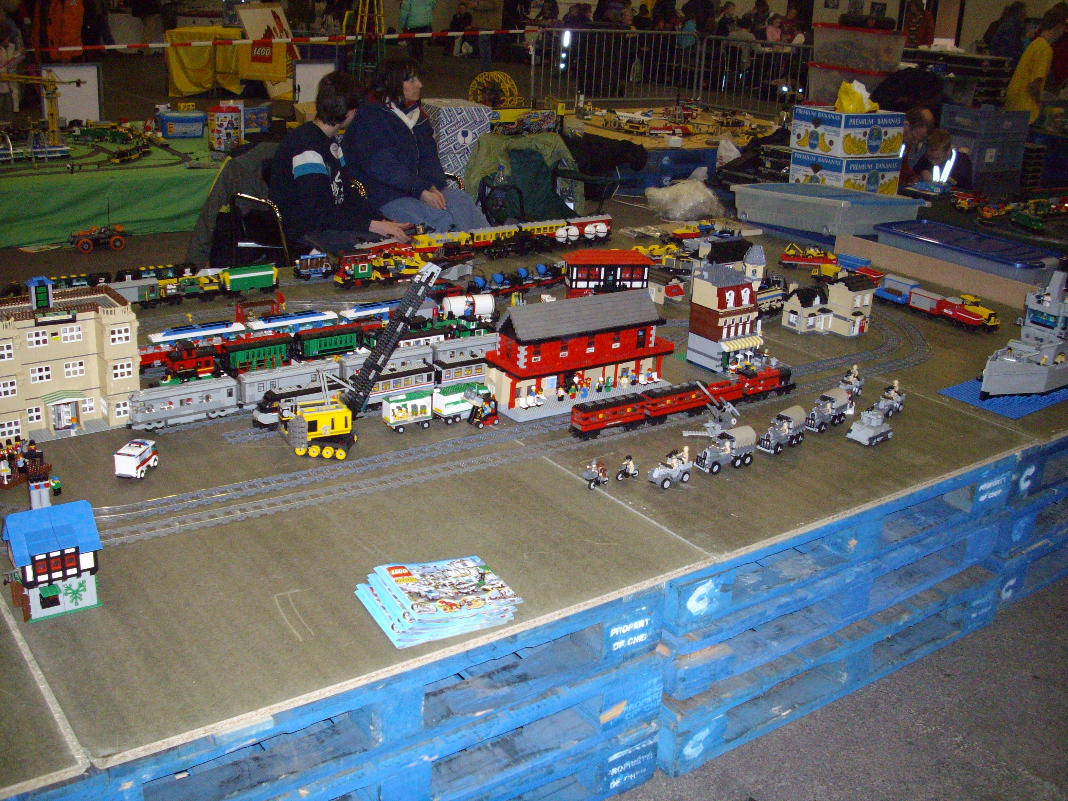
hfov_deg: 50.1
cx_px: 534
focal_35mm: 37
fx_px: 1142
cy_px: 400
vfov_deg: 38.7
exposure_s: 1/50
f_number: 2.8
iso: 349
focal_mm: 6.2
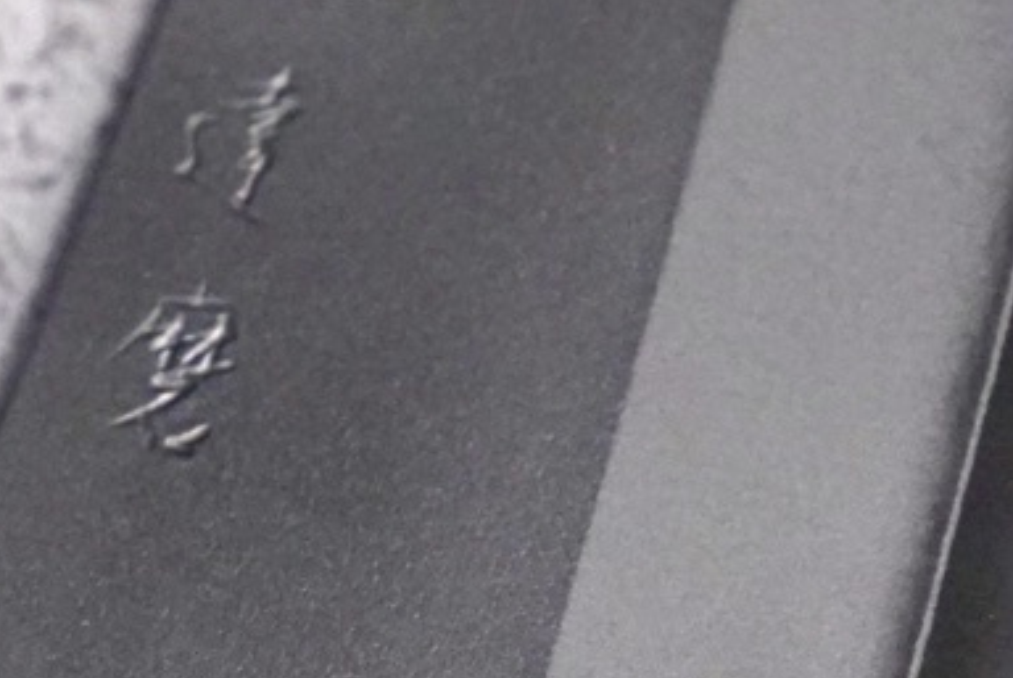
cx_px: 153
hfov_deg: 7.1
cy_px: 388
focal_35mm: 288
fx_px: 8104
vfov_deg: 4.8
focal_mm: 45.6
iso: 6400
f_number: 3.2
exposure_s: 1/160
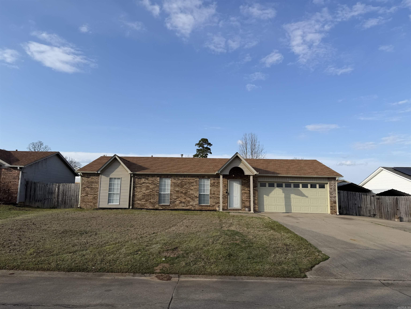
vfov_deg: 56.8
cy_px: 154
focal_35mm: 24
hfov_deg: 71.6
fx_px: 285
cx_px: 206
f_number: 1.78
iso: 80
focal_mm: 6.76
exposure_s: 1/4673
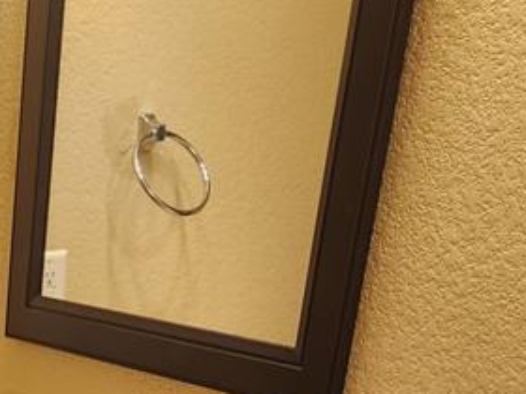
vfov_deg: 15.3
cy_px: 691
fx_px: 1276
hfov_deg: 21.3
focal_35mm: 84
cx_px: -139
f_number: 1.8
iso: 100
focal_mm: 5.4
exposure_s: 1/120
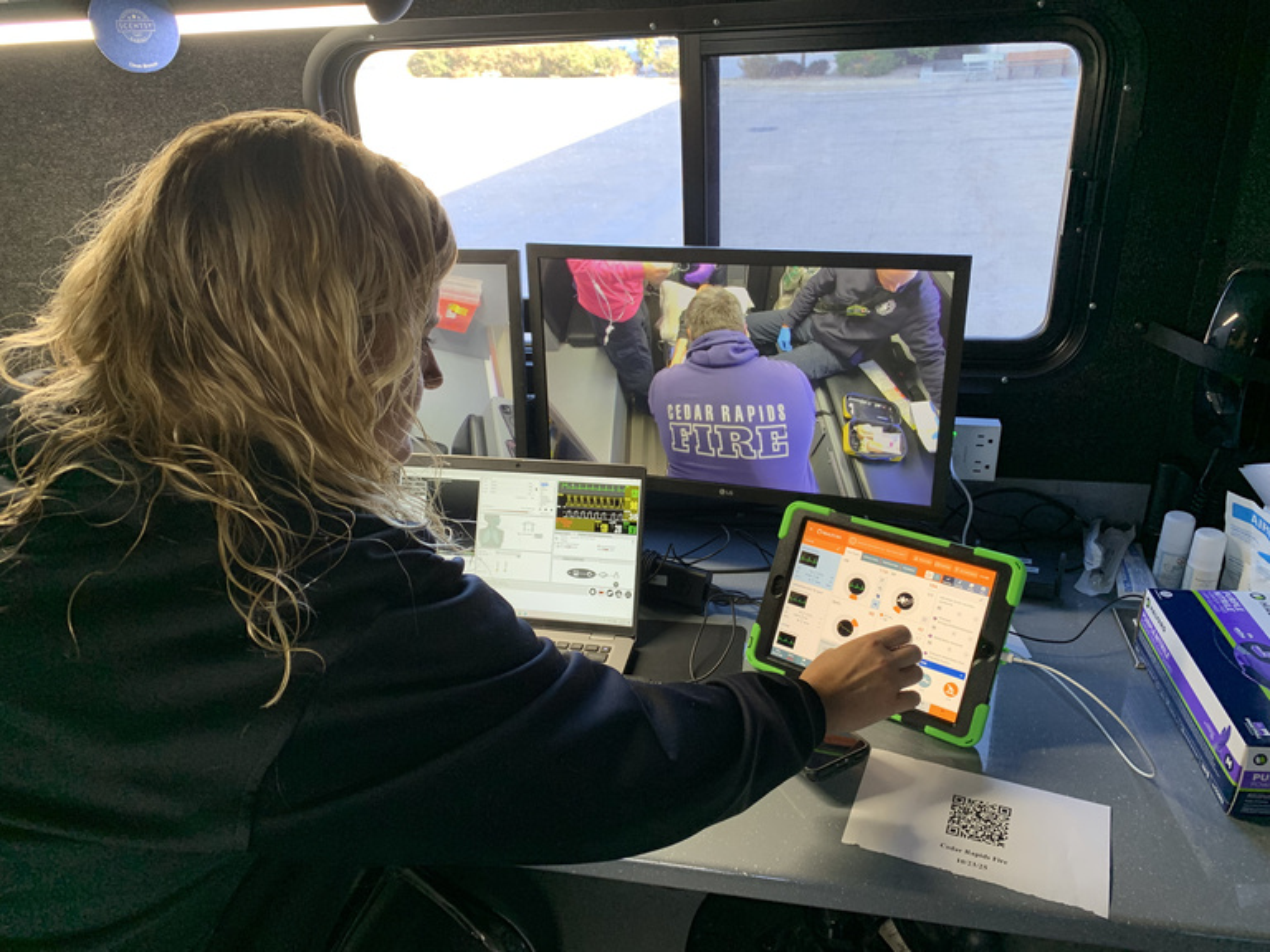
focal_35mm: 26
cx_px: 635
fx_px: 954
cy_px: 476
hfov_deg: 67.3
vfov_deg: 53.1
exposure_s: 1/55
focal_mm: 4.25
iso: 100
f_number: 1.8
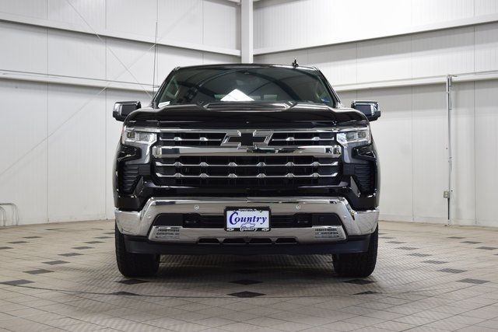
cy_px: 166
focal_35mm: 54
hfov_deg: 36.9
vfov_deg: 25.1
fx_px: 747
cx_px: 249
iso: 400
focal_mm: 36
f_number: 6.3
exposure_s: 1/15
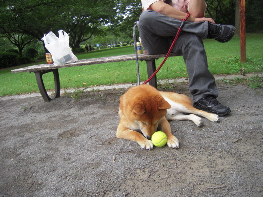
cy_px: 98
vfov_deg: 49.7
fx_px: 213
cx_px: 132
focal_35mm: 28
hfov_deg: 63.4
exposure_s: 1/250
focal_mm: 5
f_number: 2.7
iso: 320
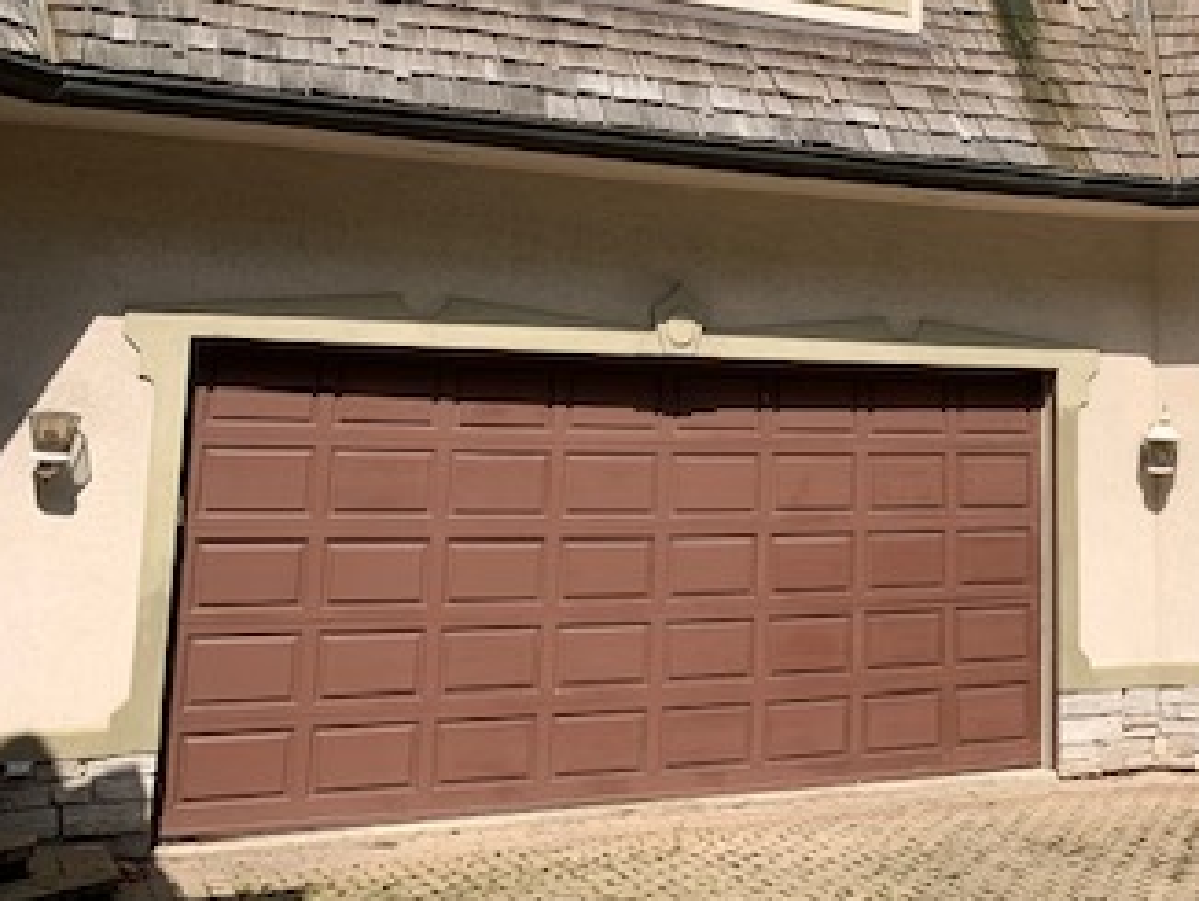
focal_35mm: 51
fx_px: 1768
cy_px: 243
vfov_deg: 28.2
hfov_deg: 34.8
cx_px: 1133
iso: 25
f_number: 1.8
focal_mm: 4.25
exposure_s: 1/2114
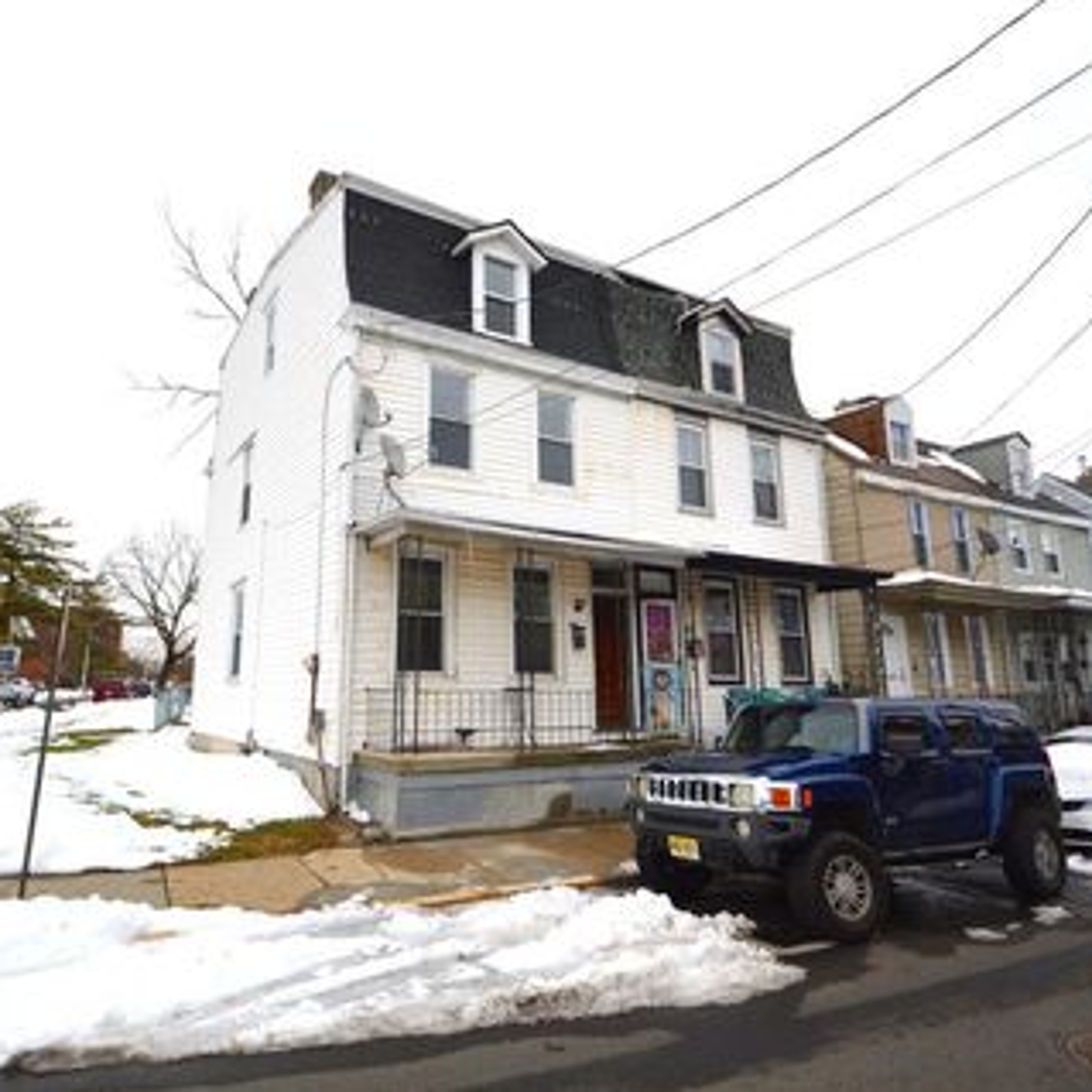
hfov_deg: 64.7
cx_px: 462
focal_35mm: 24
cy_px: 529
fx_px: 857
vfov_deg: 65.0
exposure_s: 1/160
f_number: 6.3
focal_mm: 12
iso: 100
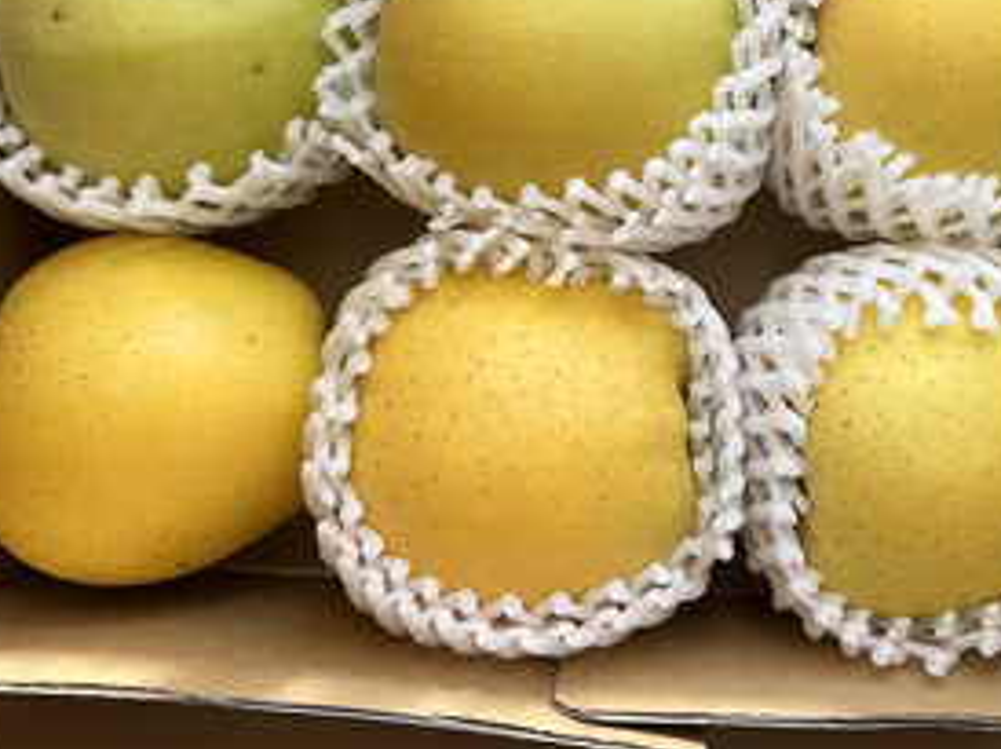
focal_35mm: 38
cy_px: 230
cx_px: 614
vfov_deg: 37.1
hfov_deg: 48.6
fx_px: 1098
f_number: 1.5
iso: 50
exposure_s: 1/317
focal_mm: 5.7
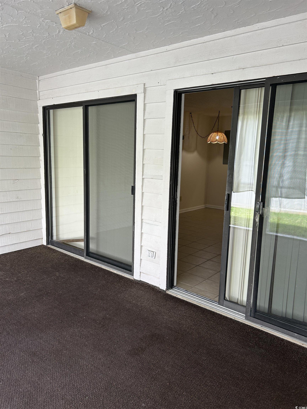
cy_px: 204
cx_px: 154
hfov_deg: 53.1
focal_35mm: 26
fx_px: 307
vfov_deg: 67.3
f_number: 1.5
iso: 50
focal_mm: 5.7
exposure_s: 1/121
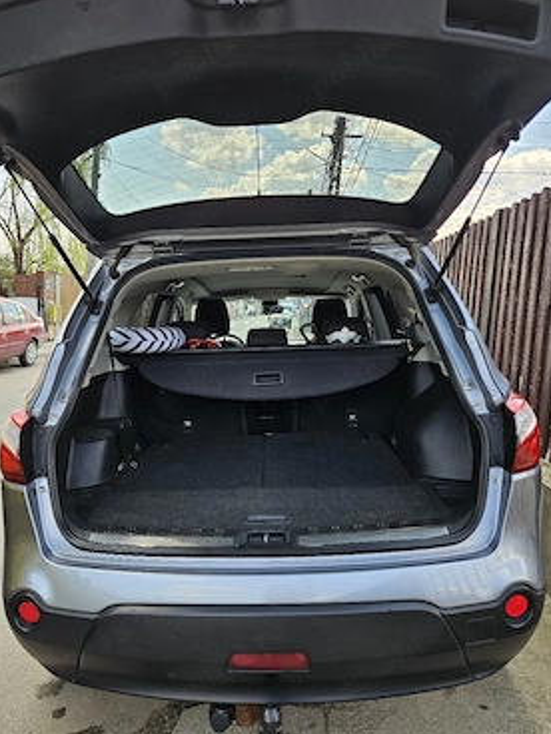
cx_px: 260
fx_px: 531
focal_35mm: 25
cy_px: 383
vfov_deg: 69.4
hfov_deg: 54.8
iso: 40
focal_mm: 5.4
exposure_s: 1/455
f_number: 1.8
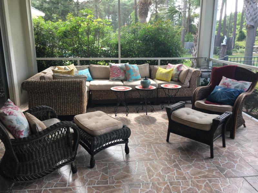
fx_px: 216
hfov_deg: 61.7
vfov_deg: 48.2
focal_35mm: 29
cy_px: 96
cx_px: 129
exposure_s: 1/120
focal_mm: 4.15
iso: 32
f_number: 2.2
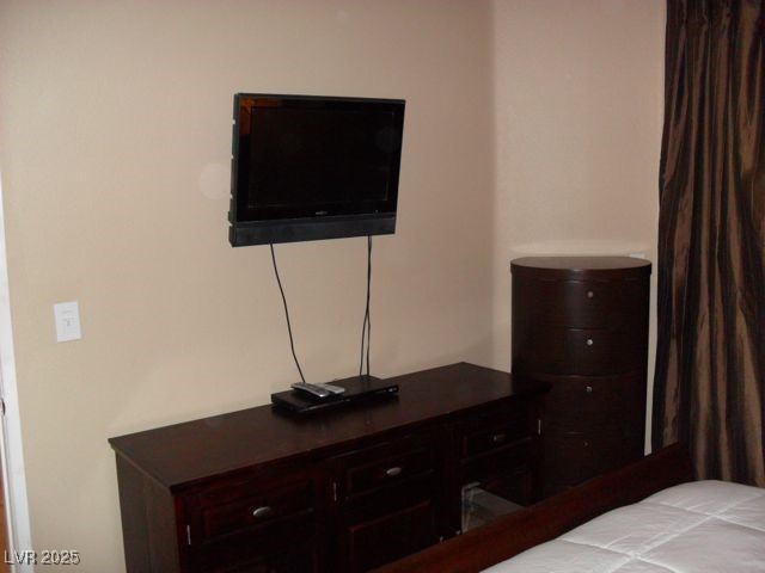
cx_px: 382
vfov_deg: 40.7
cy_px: 286
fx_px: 773
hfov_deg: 52.6
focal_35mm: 35
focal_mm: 6.3
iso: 240
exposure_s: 1/45
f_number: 3
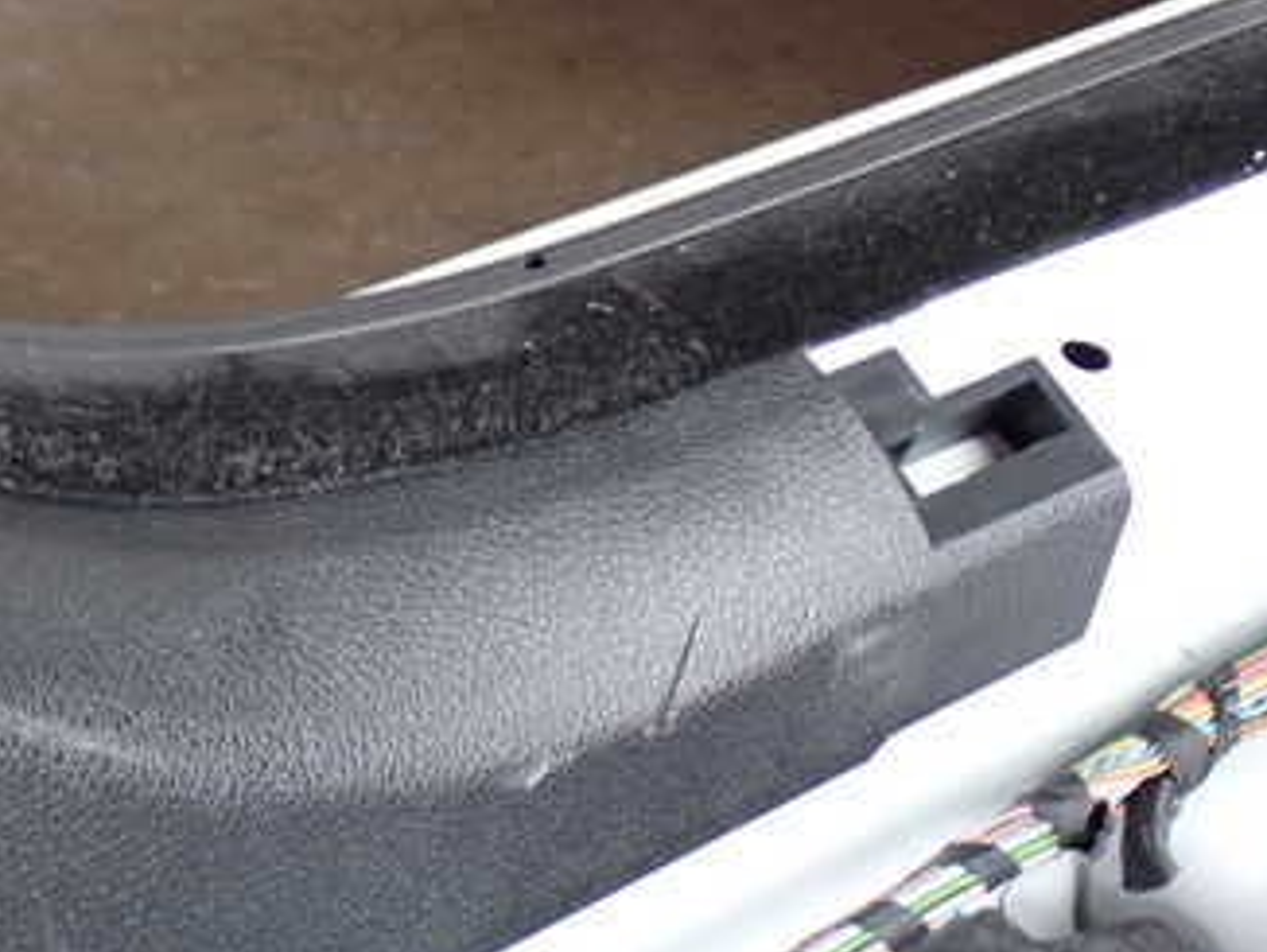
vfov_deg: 16.1
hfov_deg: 21.1
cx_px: 291
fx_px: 3370
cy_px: 622
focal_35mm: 92
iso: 400
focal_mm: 9.01
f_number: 3.2
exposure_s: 1/50
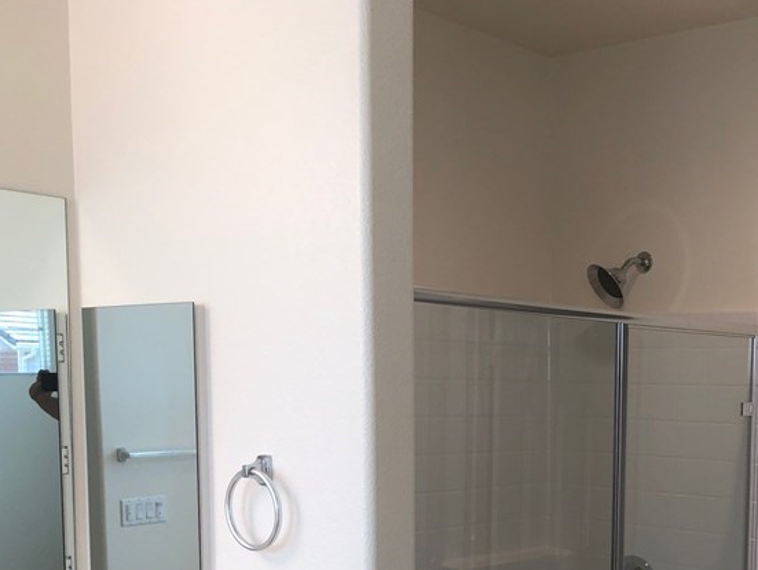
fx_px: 1139
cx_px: 645
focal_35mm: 52
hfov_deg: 35.2
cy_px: 501
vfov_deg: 27.2
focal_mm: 3.99
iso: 32
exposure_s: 1/120
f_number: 1.8
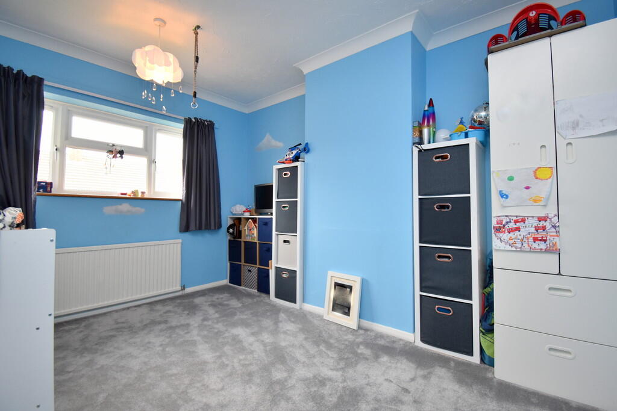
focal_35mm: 15
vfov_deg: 77.3
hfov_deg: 100.4
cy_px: 206
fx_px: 257
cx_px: 308
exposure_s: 1/200
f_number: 5
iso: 800
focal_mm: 10
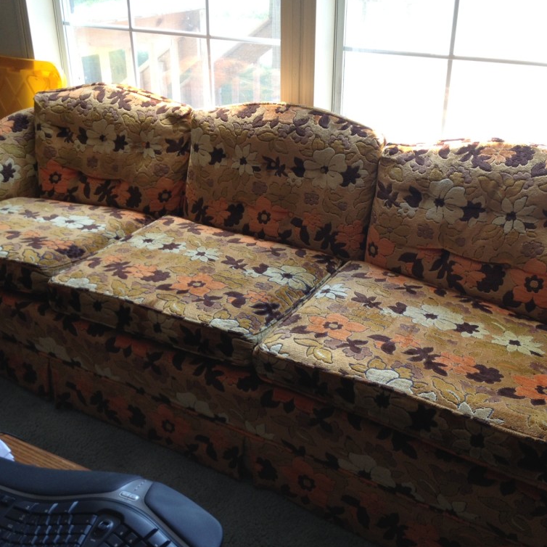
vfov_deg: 40.0
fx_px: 751
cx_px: 267
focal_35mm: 42
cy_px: 270
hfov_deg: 40.0
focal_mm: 4.28
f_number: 2.4
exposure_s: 1/120
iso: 50
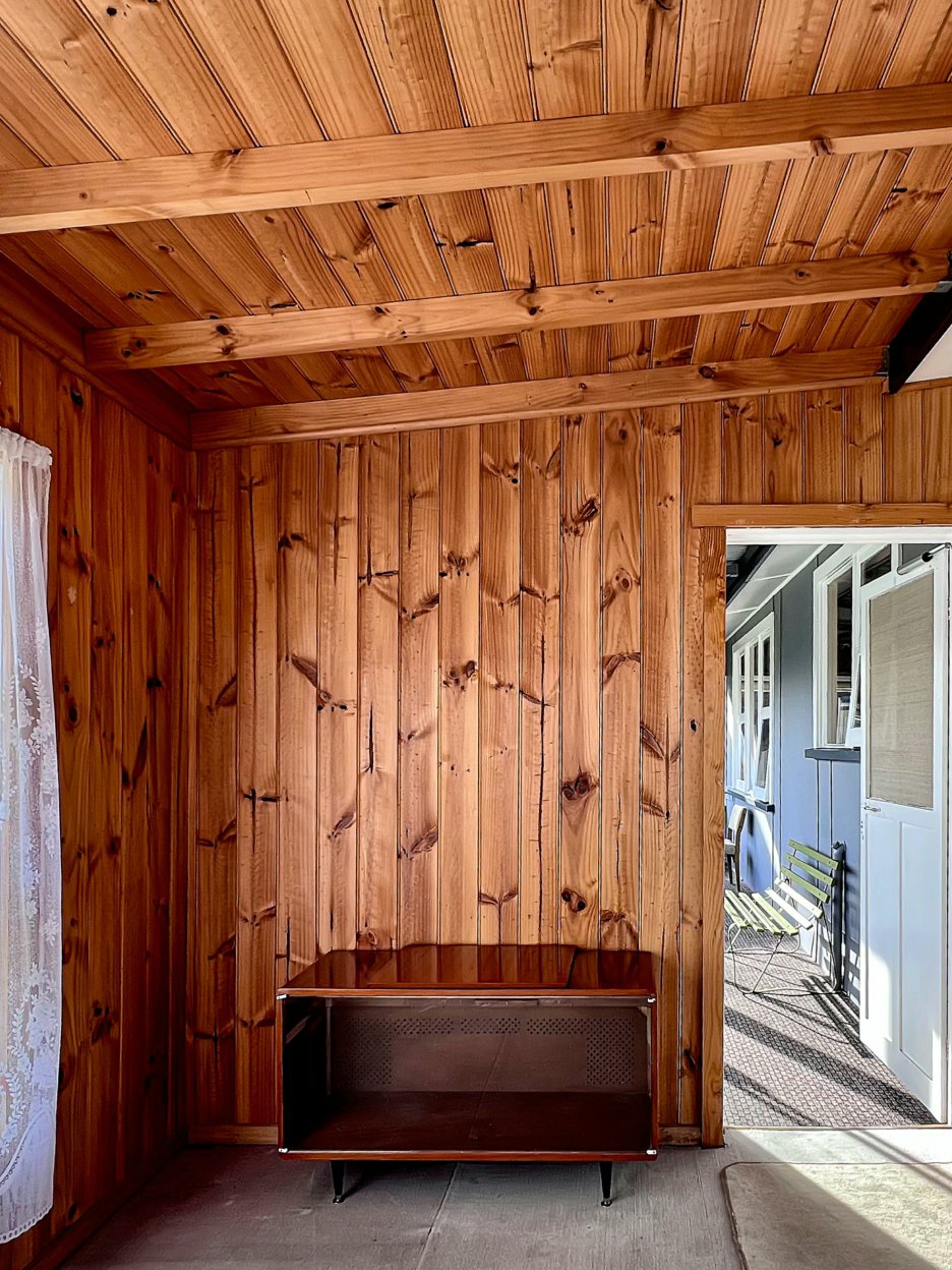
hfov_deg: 64.3
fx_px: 733
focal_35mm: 20
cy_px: 713
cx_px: 635
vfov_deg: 81.4
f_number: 1.8
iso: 32
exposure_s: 1/124
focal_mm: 1.57
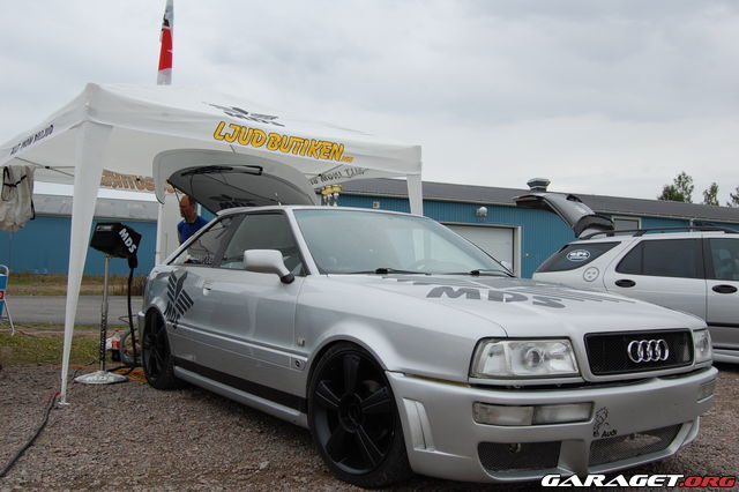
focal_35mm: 33
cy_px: 246
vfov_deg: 39.9
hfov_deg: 57.2
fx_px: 677
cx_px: 370
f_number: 8
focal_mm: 22
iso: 200
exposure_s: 1/250
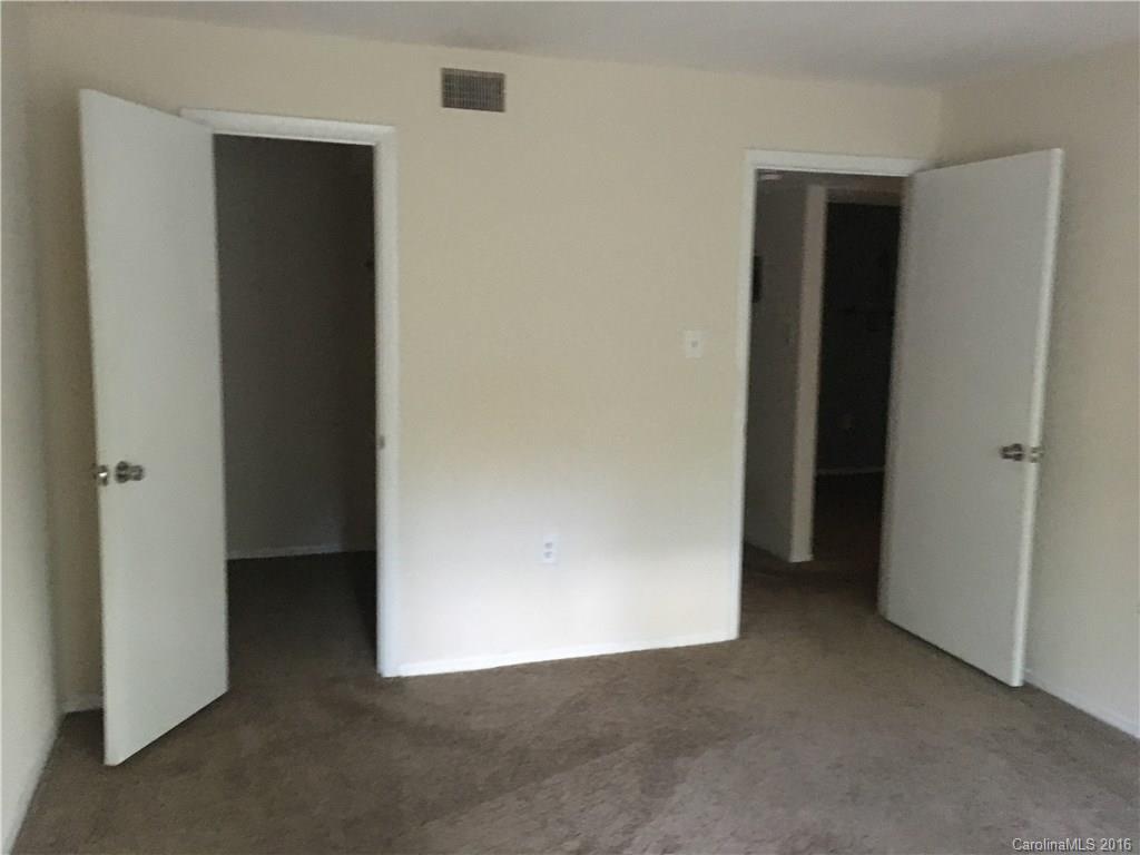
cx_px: 570
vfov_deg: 48.2
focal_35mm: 29
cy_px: 428
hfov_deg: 61.7
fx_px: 955
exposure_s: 1/15
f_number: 2.2
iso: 320
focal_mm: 4.15
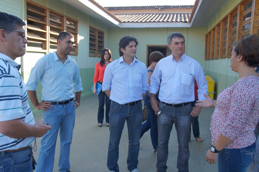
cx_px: 130
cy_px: 86
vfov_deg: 43.5
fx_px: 215
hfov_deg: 62.0
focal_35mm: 30
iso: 200
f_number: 4.5
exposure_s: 1/320
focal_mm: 20
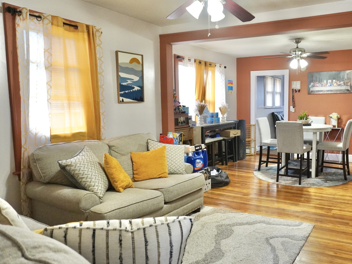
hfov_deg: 58.9
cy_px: 138
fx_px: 305
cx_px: 229
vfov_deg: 46.8
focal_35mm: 30
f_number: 4
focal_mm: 16
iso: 1600
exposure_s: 1/160
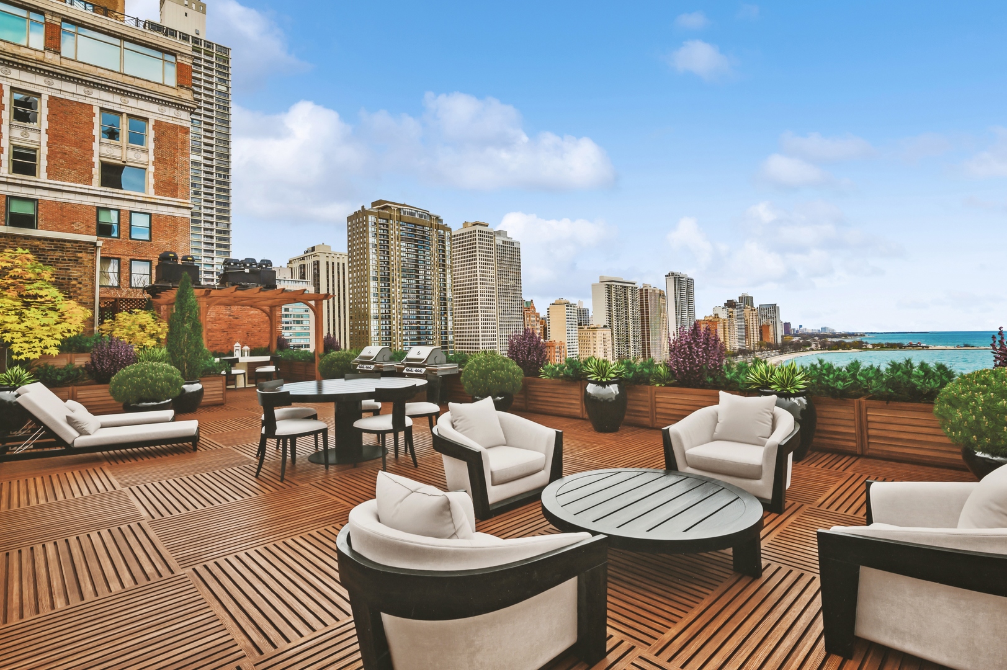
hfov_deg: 62.0
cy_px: 335
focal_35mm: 30
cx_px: 504
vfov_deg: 43.6
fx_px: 839
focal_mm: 30
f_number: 10
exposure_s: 1
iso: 100
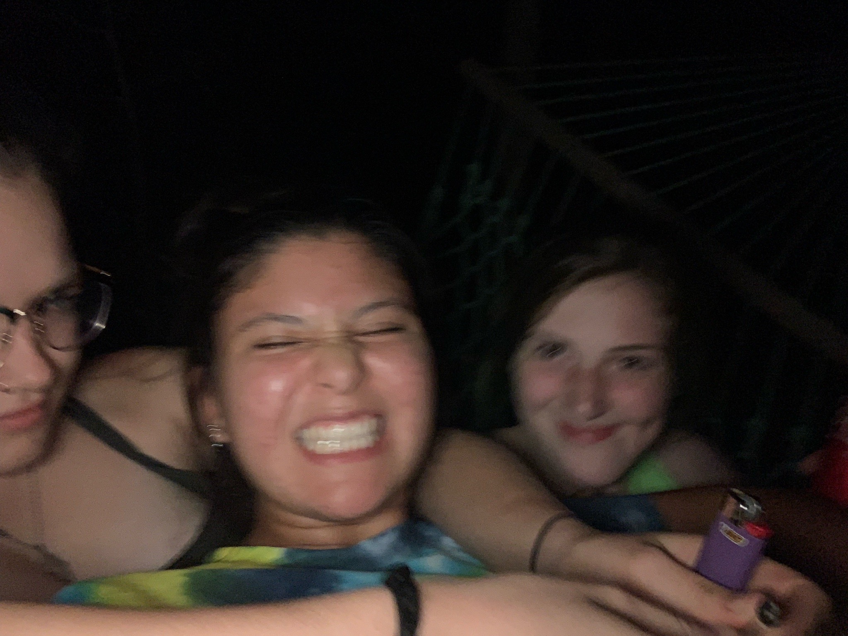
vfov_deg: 44.2
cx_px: 424
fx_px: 784
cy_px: 318
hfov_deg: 56.8
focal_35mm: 32
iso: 320
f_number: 2.2
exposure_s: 1/16
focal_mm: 2.87
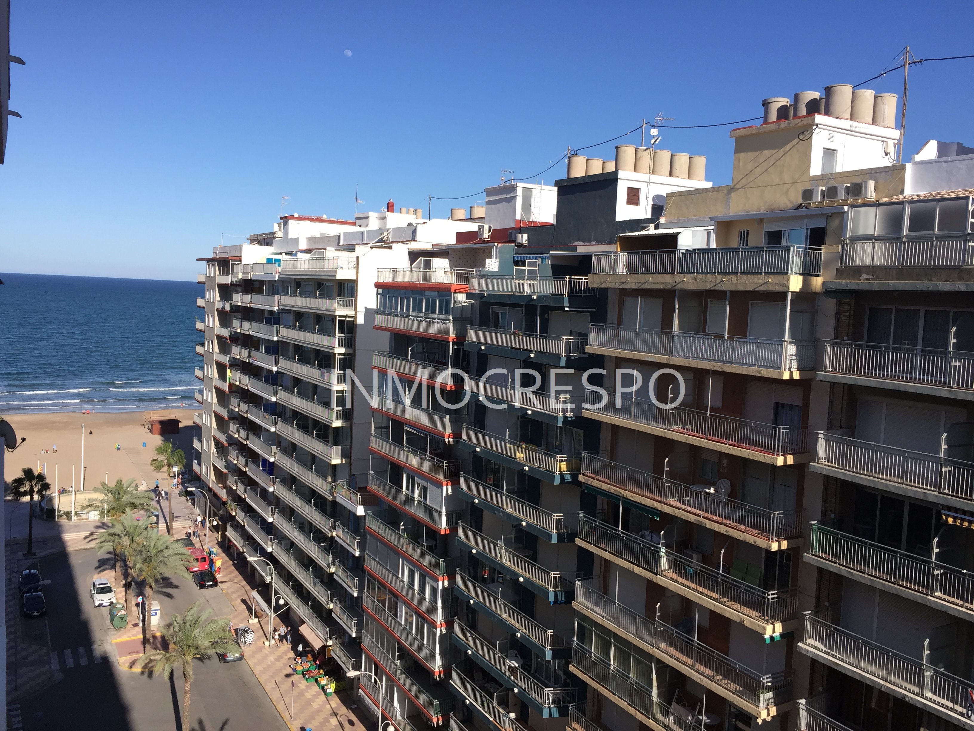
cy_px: 366
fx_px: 816
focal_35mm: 29
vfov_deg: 48.2
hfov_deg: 61.7
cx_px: 487
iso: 40
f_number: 2.2
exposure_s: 1/2326
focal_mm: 4.15
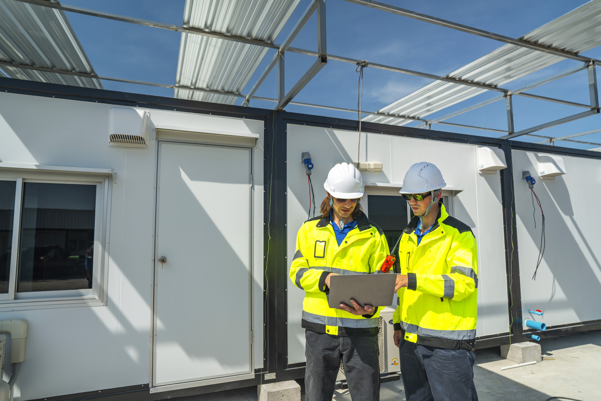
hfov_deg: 78.6
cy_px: 200
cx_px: 300
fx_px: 367
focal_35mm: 22
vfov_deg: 57.2
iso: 100
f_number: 2.8
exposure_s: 1/1600
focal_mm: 22
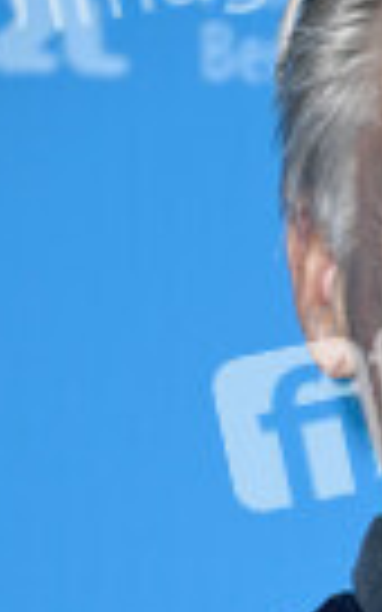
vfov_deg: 3.5
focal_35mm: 598
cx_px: 575
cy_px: 630
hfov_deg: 2.2
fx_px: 9961
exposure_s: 1/250
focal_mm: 200
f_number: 5.6
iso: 640
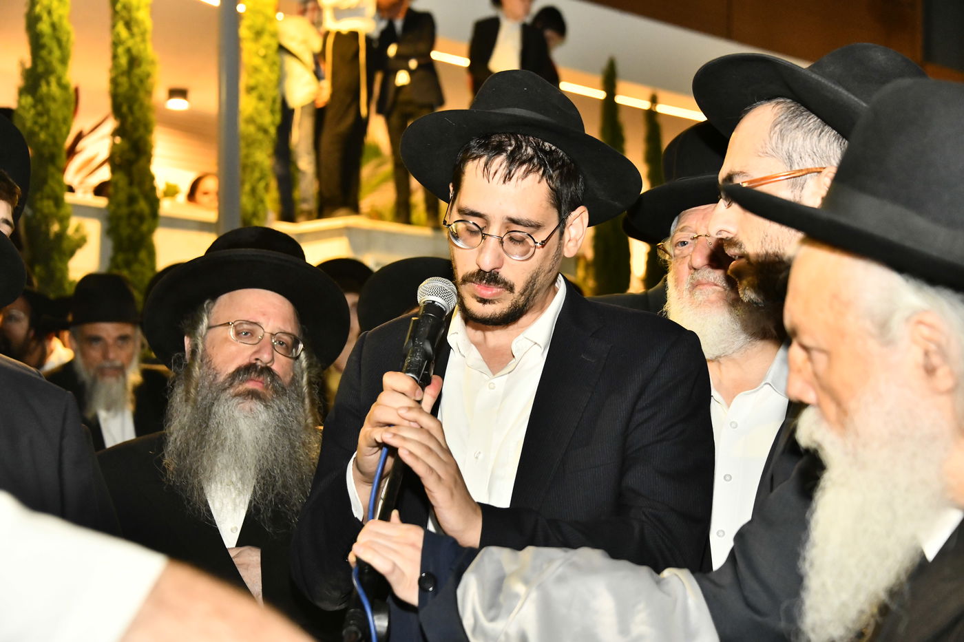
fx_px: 1821
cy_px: 321
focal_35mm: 68
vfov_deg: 20.0
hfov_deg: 29.7
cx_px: 482
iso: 2500
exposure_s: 1/80
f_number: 5.6
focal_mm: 68
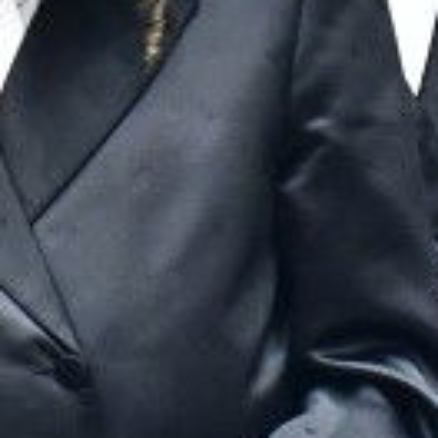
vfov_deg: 1.1
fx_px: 23305
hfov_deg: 1.1
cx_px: 956
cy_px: 541
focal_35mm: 1628
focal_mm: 220
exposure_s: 1/160
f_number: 5.6
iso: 4000
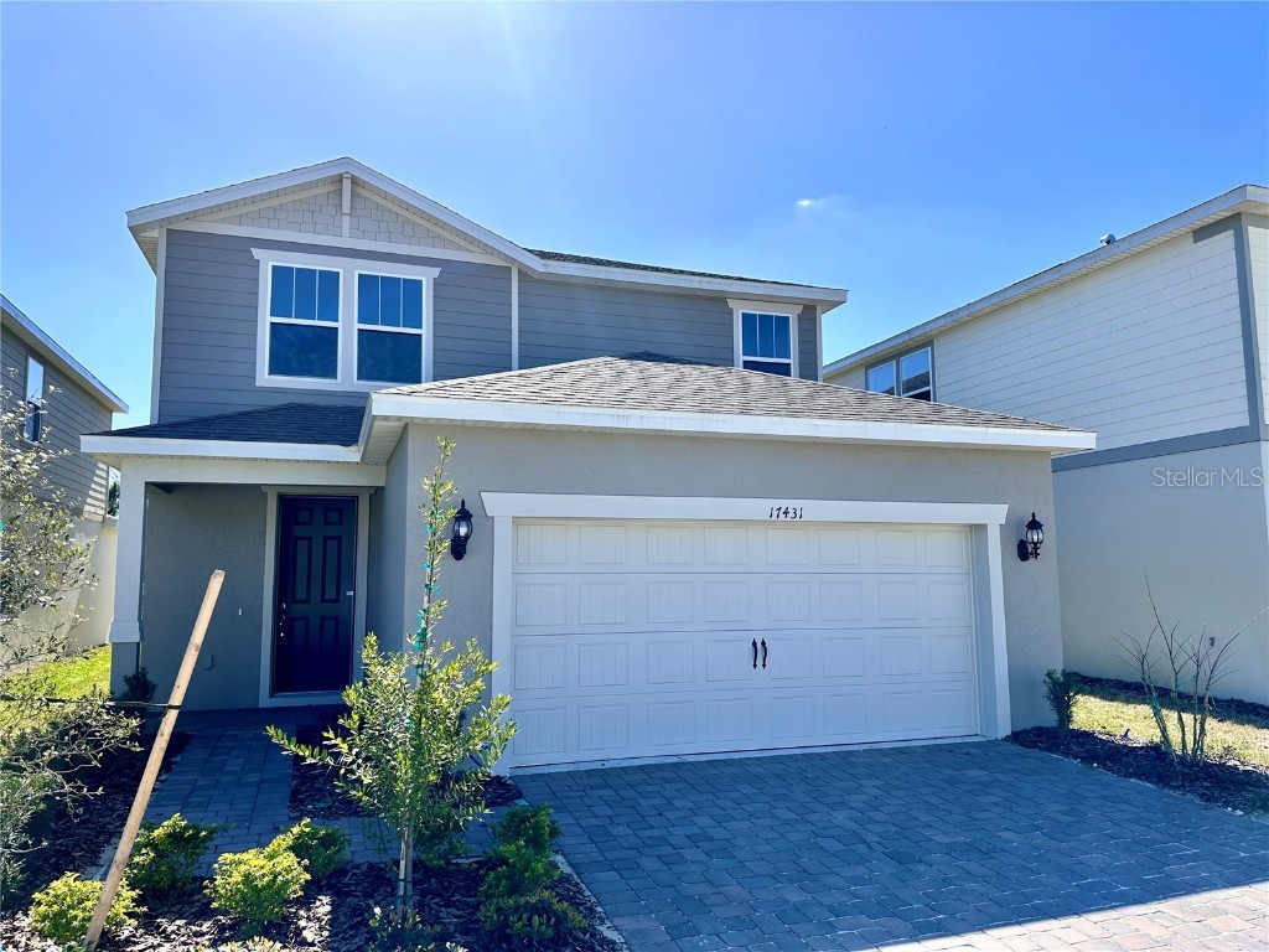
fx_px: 880
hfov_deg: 71.6
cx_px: 634
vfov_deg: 56.8
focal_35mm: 24
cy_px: 476
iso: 80
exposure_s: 1/4184
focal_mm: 6.86
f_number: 1.78
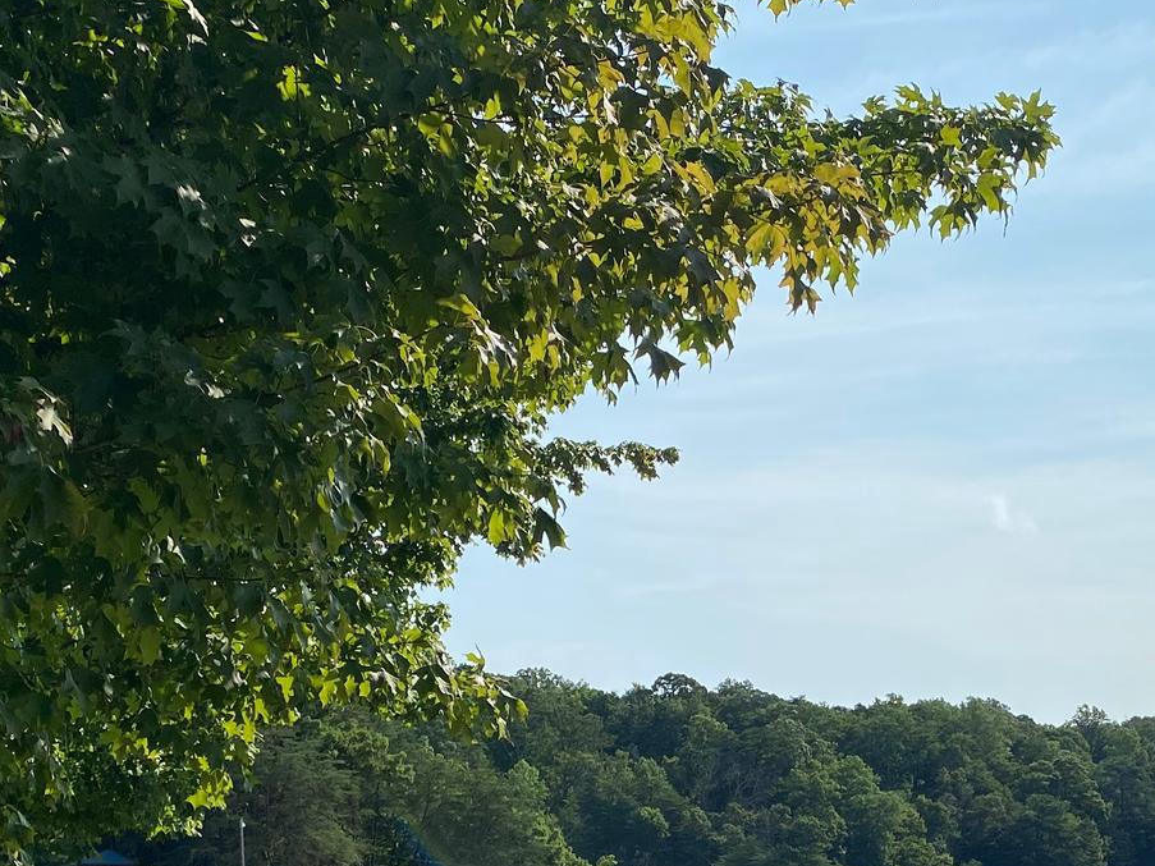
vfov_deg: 23.8
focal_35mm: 59
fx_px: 1968
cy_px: 854
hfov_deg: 32.4
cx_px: 778
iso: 32
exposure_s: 1/6061
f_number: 1.8
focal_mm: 4.25
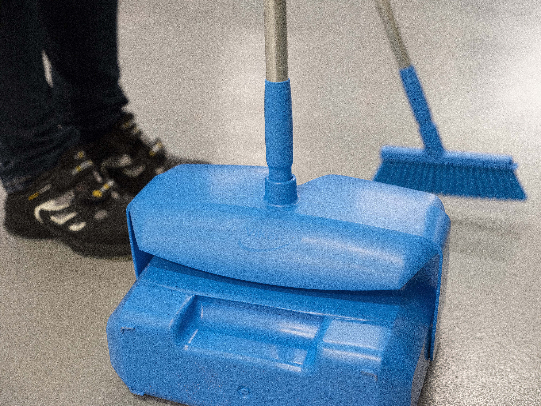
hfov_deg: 37.5
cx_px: 270
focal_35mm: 51
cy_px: 203
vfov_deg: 28.6
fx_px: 797
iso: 800
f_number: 4
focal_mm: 64
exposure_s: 1/125
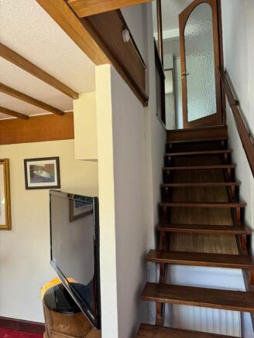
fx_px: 235
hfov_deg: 56.8
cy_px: 169
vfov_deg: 71.6
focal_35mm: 24
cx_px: 127
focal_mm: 6.76
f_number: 1.78
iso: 80
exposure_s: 1/121
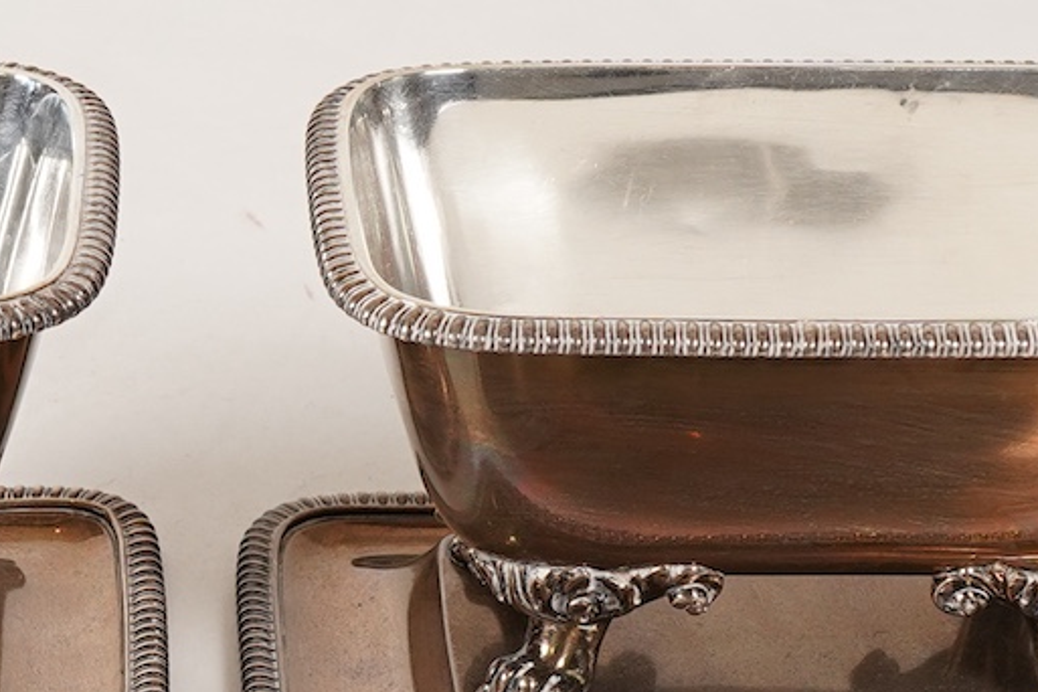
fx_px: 4267
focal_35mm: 148
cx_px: 179
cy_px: 539
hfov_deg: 13.8
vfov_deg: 9.3
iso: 400
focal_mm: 30
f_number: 16
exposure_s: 1/125
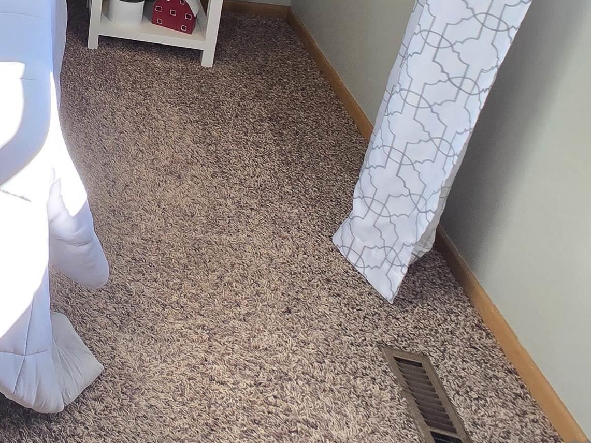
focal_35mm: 35
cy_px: -129
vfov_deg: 31.6
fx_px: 598
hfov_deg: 35.3
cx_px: -183
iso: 100
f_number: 2.2
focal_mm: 2.2
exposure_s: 1/60
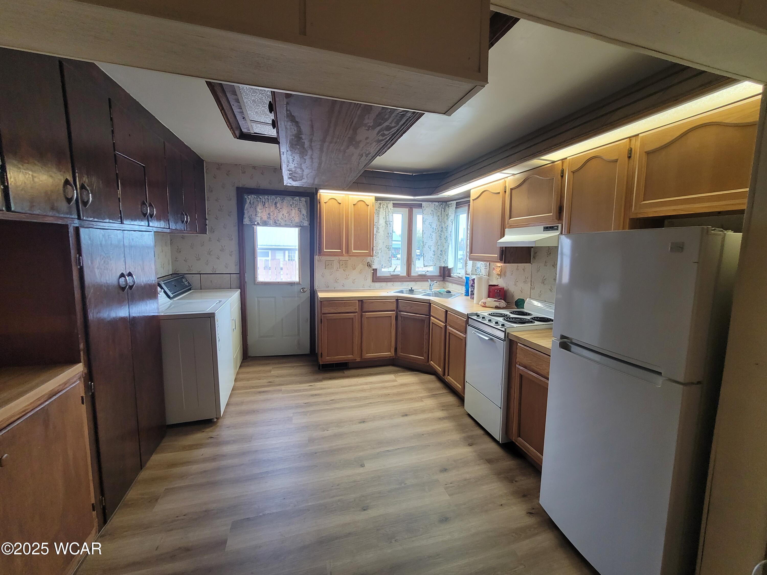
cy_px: 288
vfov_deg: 89.9
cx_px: 384
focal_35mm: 13
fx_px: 288
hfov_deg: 106.2
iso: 200
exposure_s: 1/60
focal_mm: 2.2
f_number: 2.2
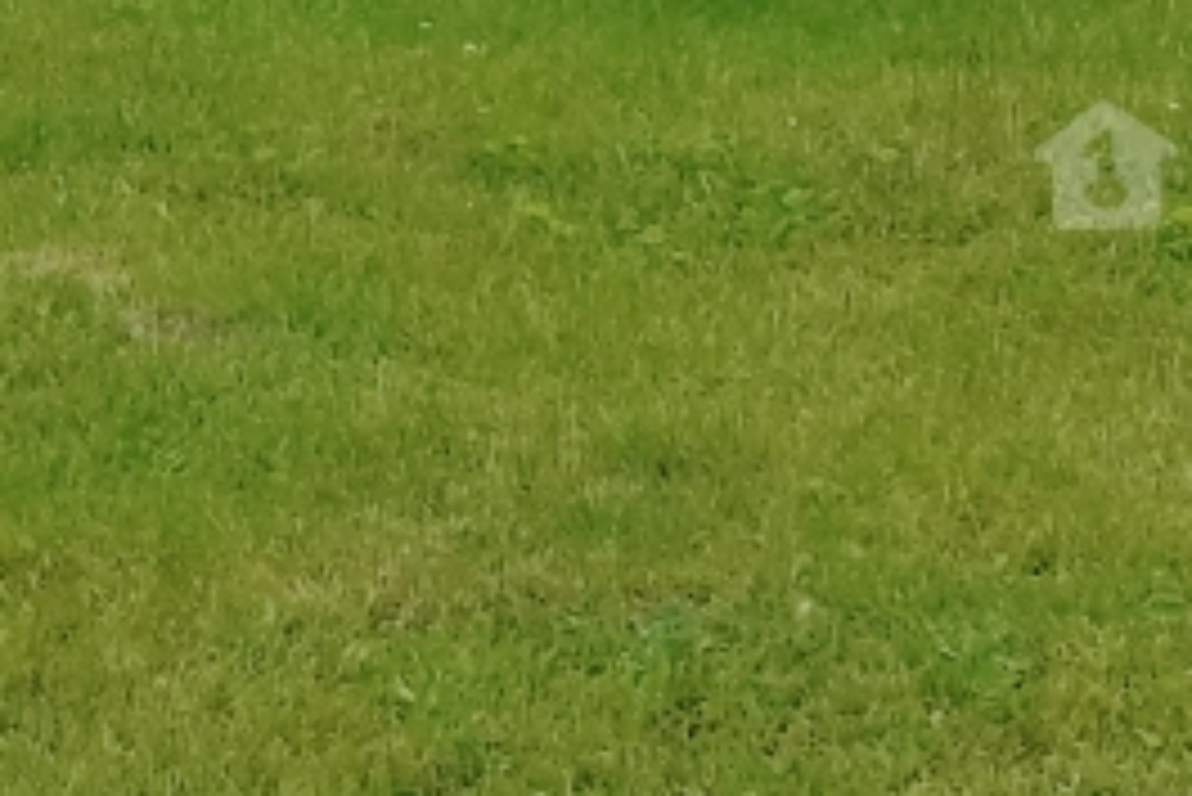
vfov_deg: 4.2
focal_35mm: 331
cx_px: 1370
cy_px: 153
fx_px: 10965
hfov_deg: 6.2
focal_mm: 4.71
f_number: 1.79
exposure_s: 1/818
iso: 50
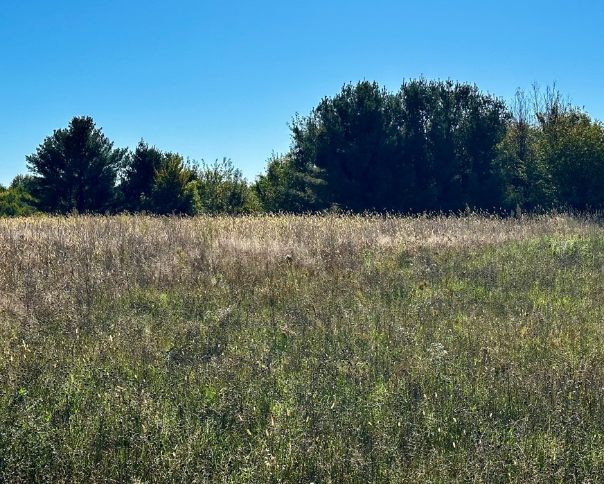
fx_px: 983
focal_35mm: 55
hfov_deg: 34.1
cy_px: 230
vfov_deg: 27.6
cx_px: 315
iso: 64
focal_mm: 6.86
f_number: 1.78
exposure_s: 1/5882
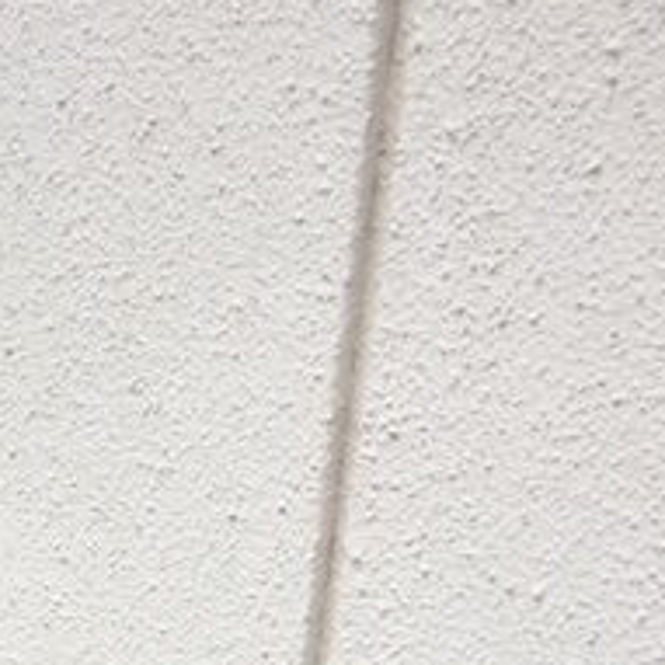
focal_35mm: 86
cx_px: -397
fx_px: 1869
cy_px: 773
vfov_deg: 19.2
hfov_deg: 17.6
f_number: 2.2
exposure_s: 1/1163
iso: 32
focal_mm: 4.15
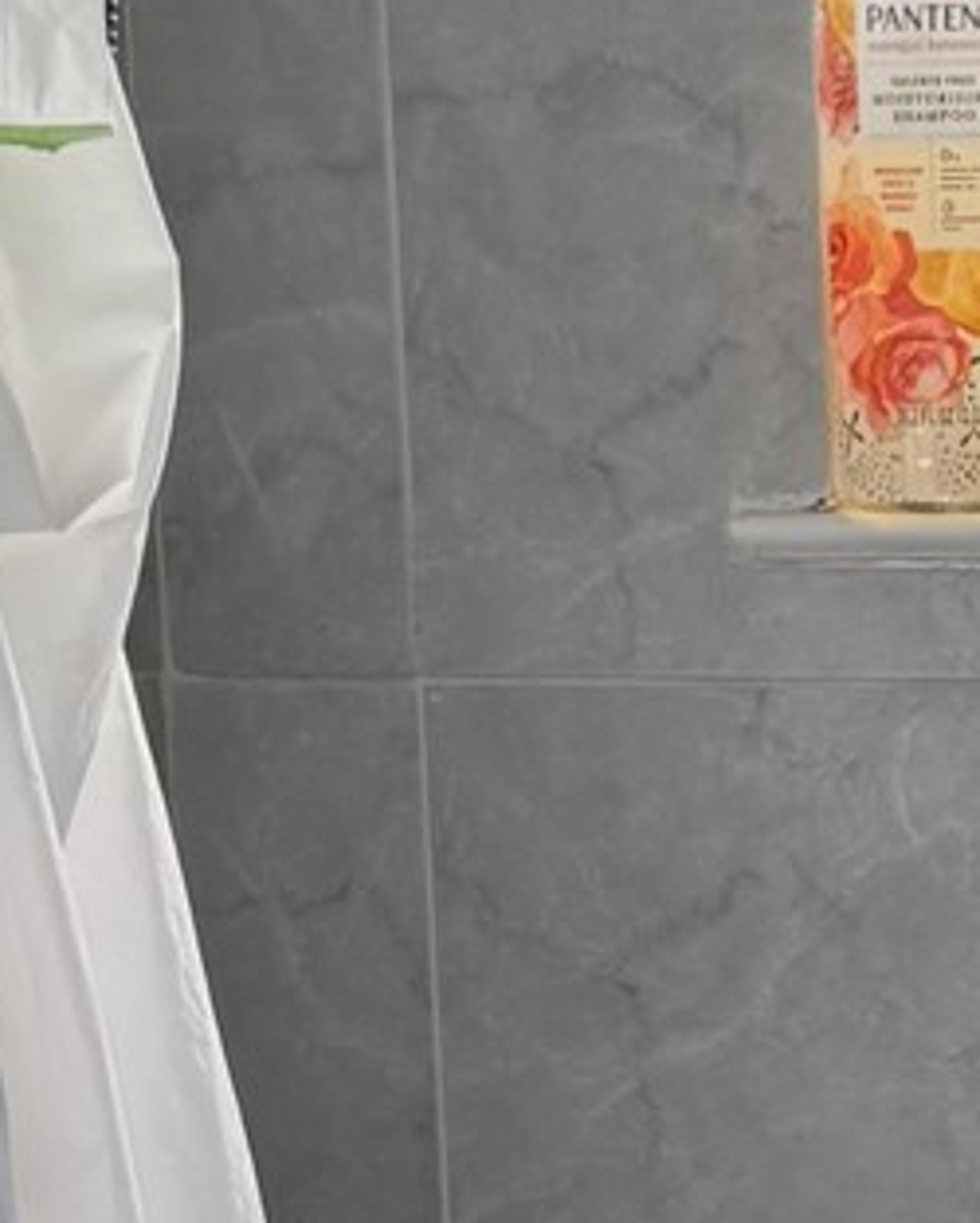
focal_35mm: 173
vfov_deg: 10.5
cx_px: 1231
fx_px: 6266
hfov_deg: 8.8
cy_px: 2207
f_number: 1.78
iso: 80
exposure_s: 1/354
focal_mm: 6.76
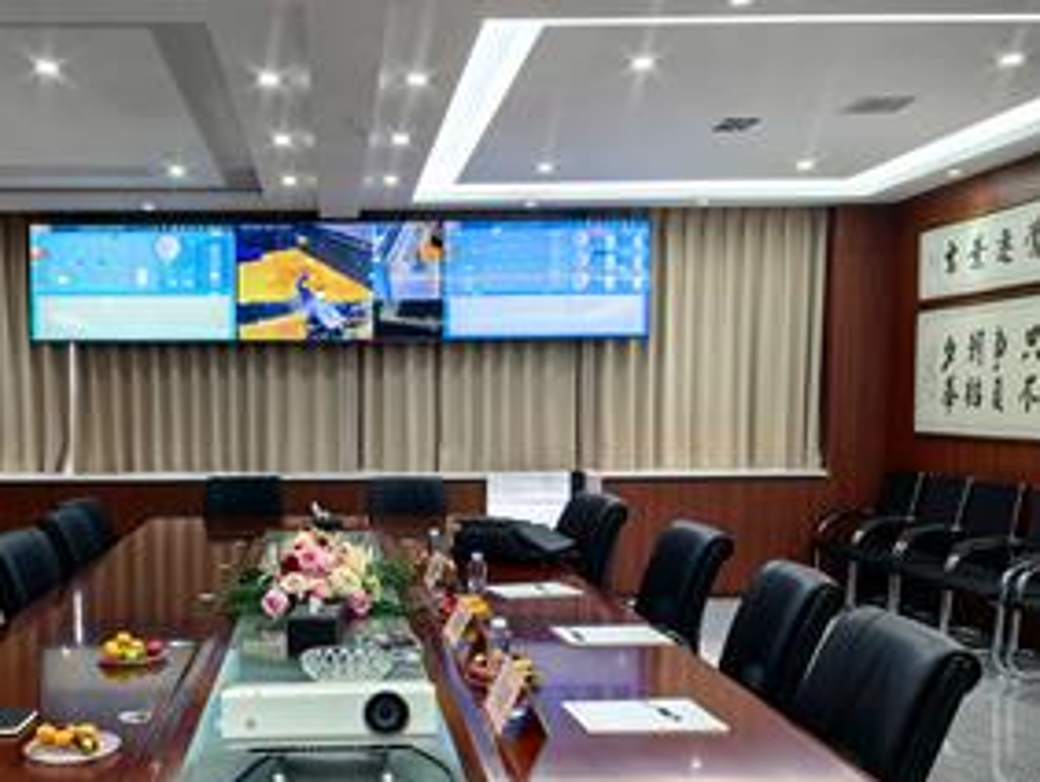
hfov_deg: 49.1
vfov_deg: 38.5
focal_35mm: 37
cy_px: 476
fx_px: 1113
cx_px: 330
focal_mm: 5.75
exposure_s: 1/50
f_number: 4
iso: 80
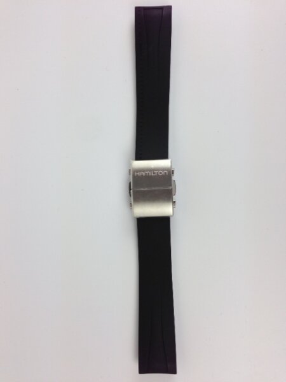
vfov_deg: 55.4
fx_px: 364
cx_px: 143
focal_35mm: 33
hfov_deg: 42.9
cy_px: 191
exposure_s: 1/124
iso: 50
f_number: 2.4
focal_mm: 4.13
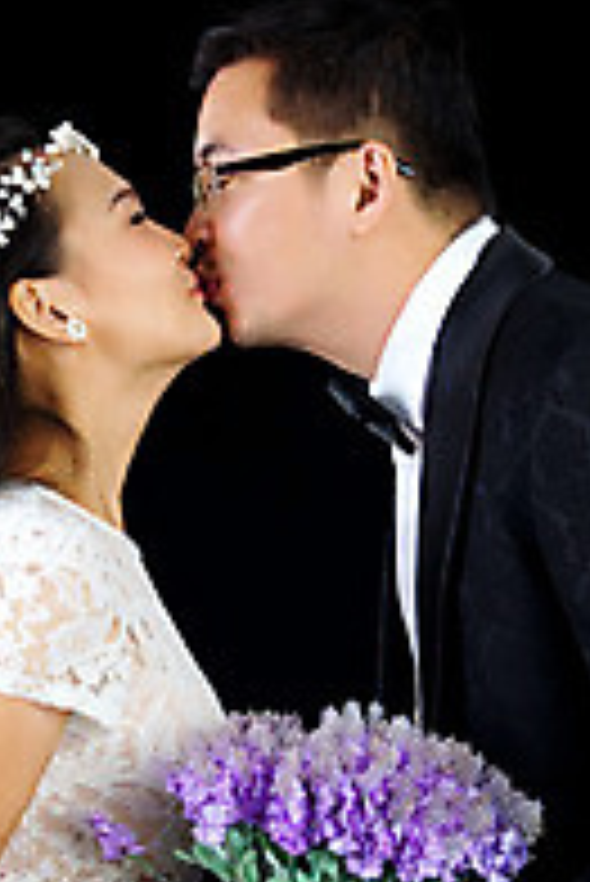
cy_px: 680
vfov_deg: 17.5
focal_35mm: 116
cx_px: 187
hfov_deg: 11.8
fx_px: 2846
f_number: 7.1
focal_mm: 38
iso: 160
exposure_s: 1/160
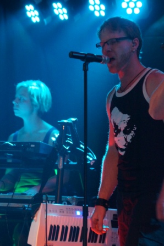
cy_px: 123
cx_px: 82
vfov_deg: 10.6
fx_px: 1334
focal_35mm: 195
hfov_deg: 7.0
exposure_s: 1/25
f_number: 5.6
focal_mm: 130
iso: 3200
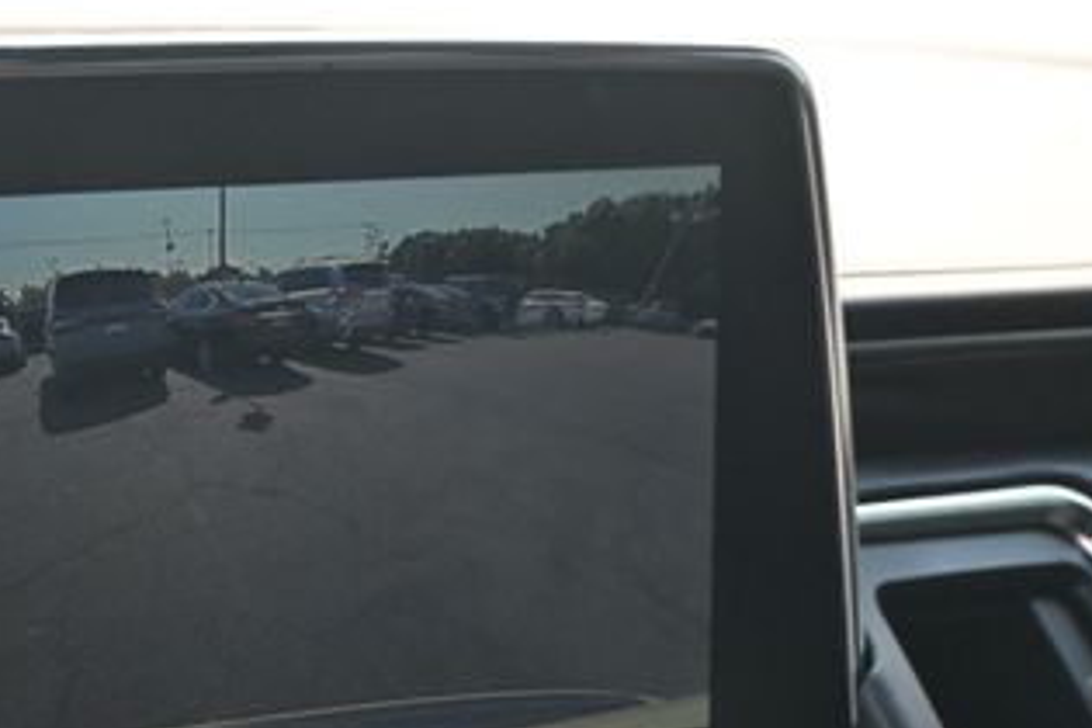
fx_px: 2078
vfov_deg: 19.7
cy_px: 551
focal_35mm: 69
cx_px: 83
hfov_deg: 28.2
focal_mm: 22.5
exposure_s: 1/125
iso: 500
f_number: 4
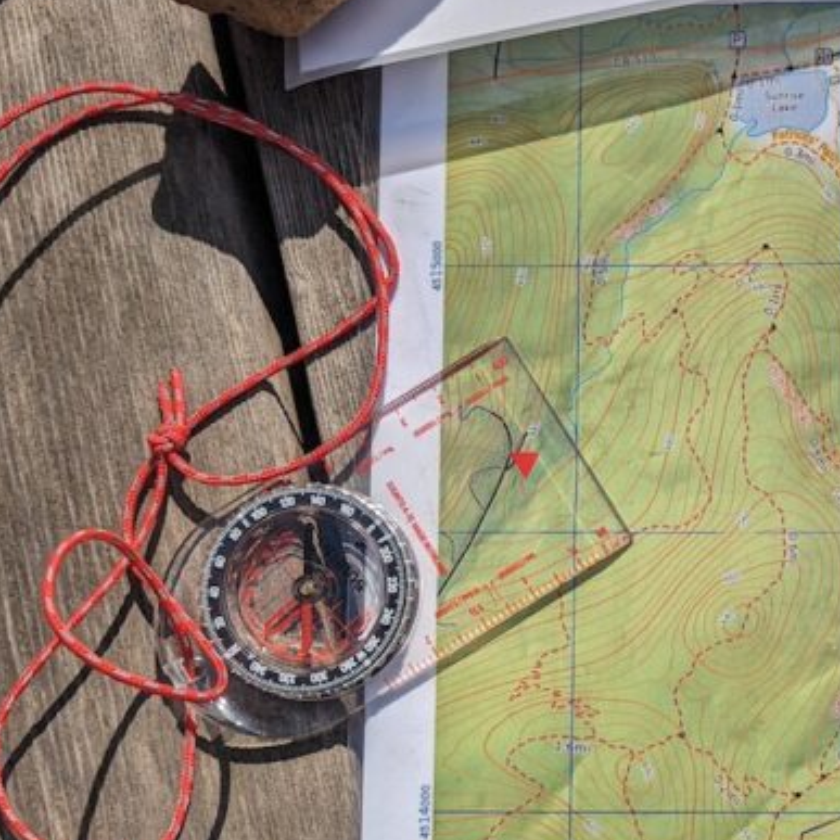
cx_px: 714
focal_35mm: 56
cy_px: 523
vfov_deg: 30.4
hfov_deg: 29.6
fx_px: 1537
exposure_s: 1/5952
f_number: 1.85
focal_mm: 6.81
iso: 47
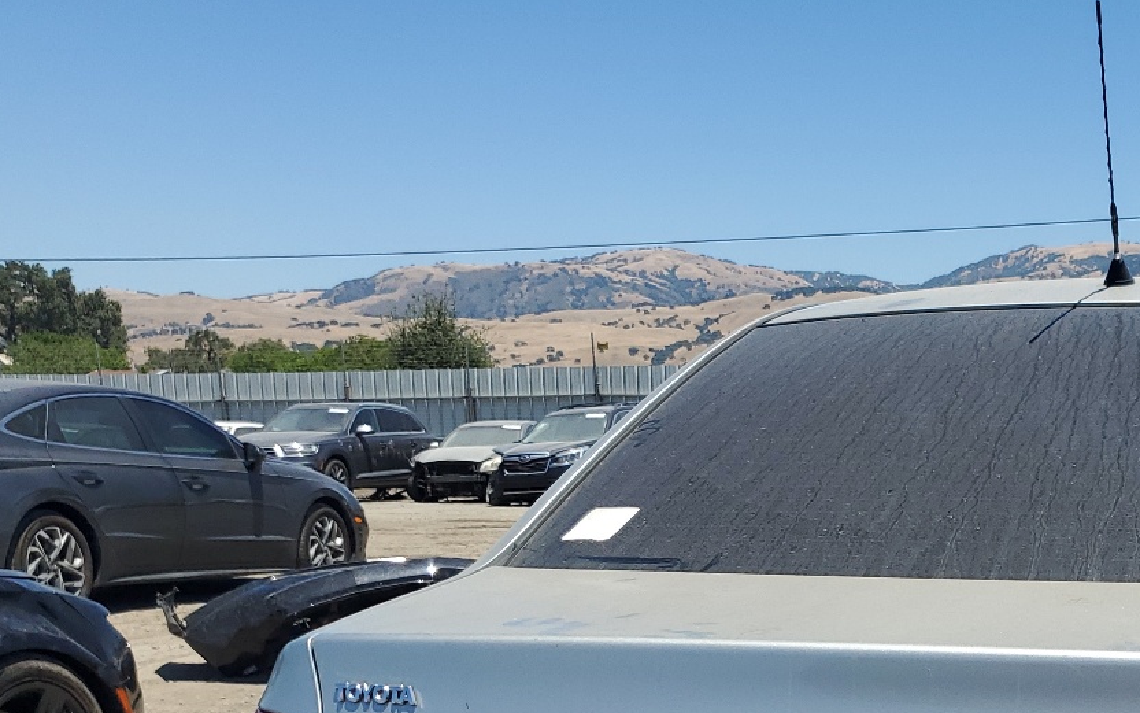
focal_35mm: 53
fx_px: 1647
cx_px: 1063
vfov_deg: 23.0
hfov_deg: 35.5
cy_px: 784
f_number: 1.5
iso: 50
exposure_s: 1/3333
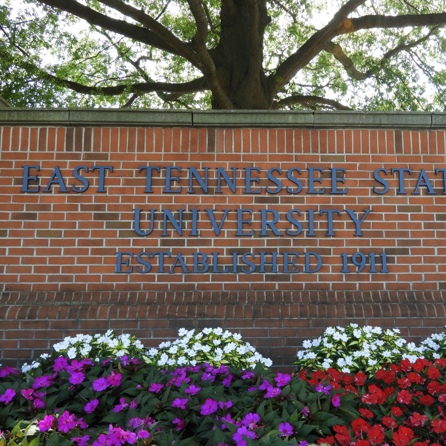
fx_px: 568
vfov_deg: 42.8
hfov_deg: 42.4
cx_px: 284
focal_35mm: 39
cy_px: 223
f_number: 3.6
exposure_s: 1/100
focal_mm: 5.9
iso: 100
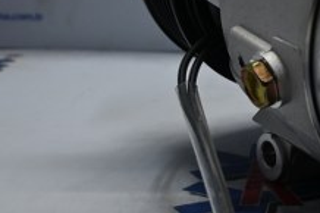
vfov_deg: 9.8
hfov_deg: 14.3
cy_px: -29
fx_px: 1224
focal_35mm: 138
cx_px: 423
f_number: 4.2
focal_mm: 25
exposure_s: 1/125
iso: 450
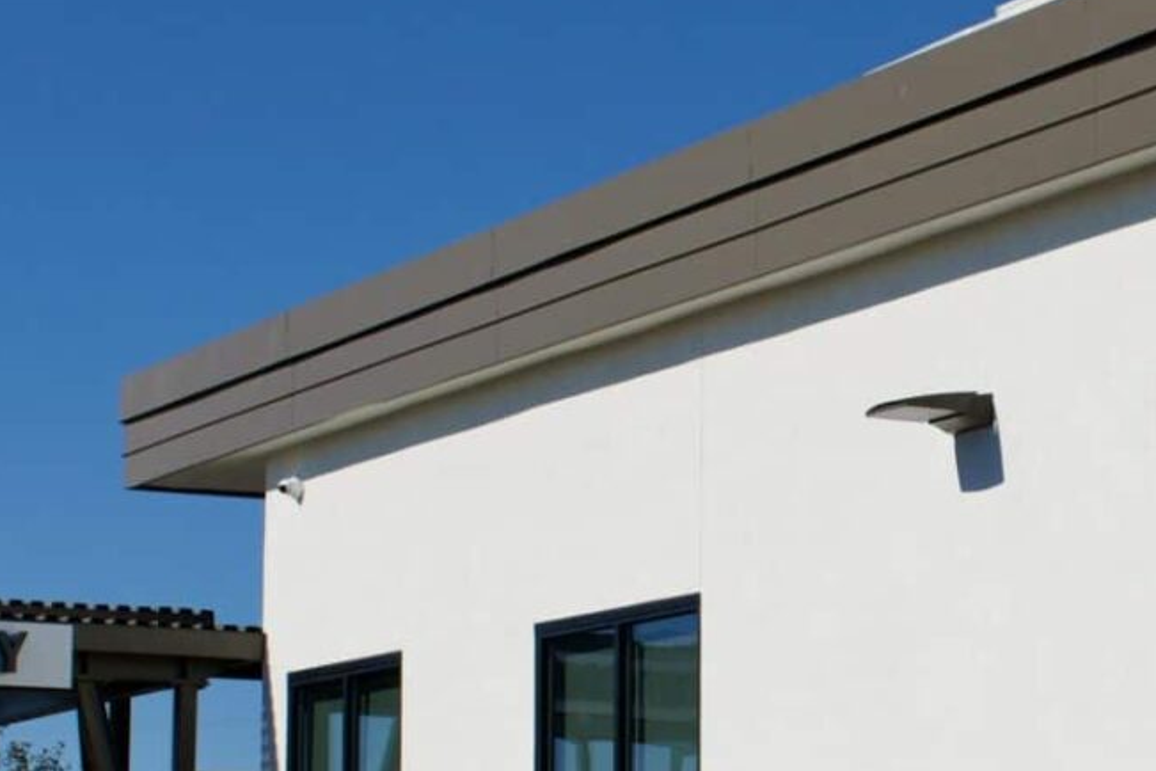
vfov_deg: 11.4
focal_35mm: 119
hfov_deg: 17.0
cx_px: 930
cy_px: 602
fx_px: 3836
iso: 100
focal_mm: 27
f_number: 6.3
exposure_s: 1/1000
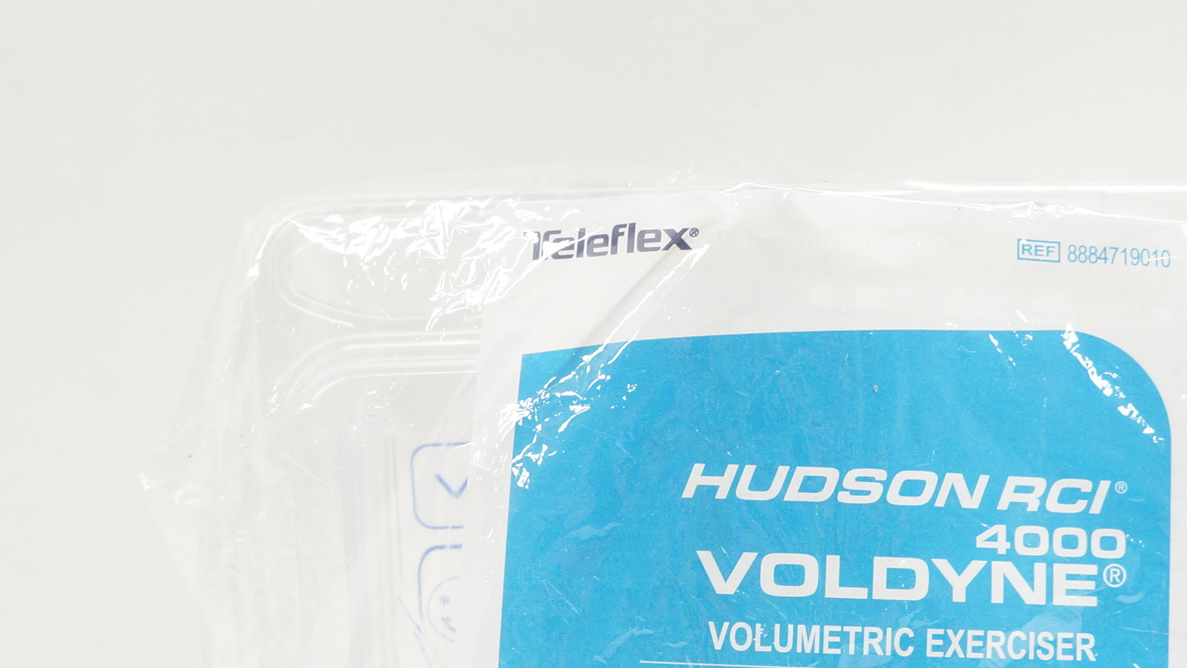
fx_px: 1857
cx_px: 704
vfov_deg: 19.8
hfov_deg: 35.3
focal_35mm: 59
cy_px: 650
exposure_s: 1/25
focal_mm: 18
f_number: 6.3
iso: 200
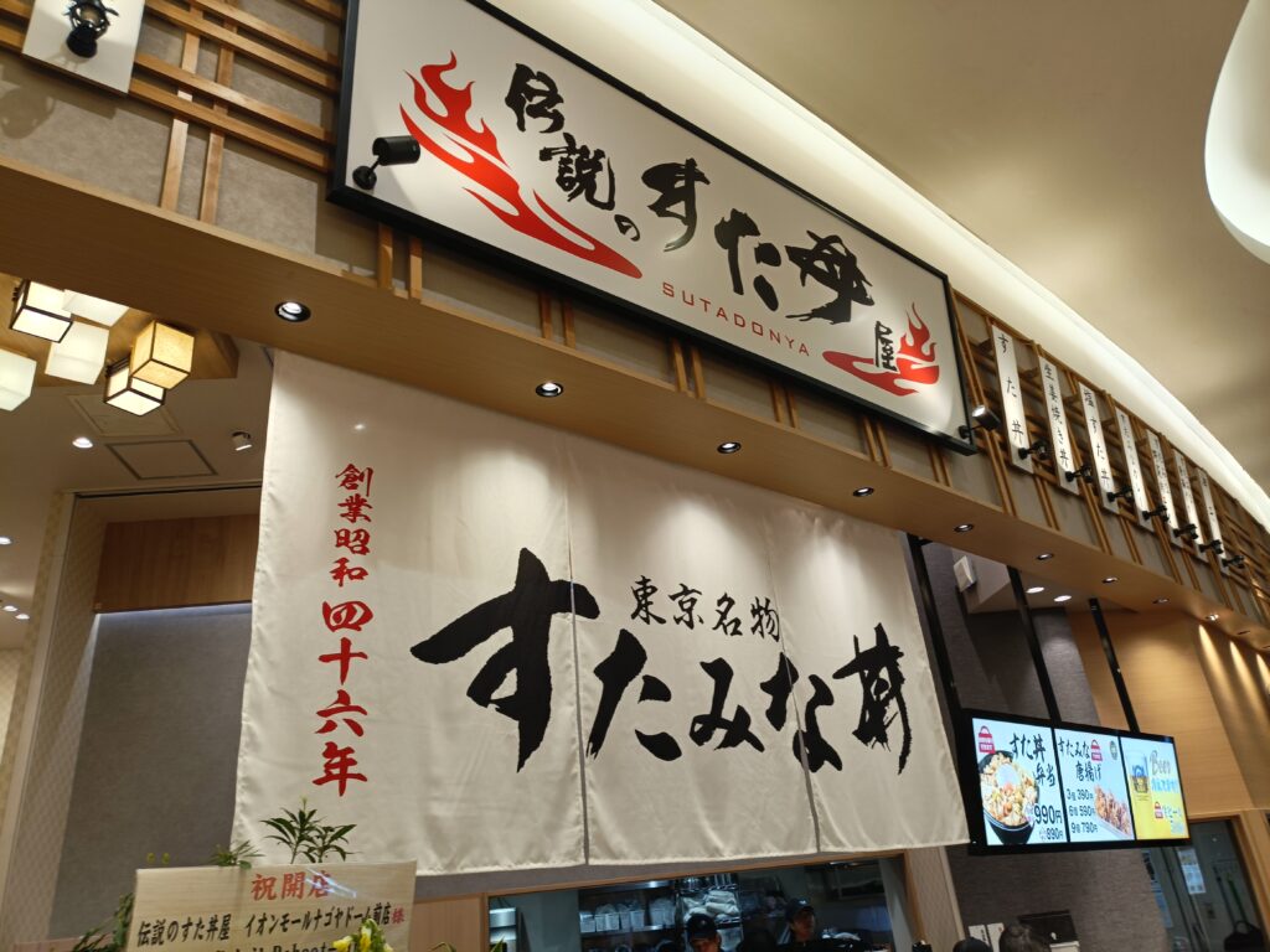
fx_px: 917
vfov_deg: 54.9
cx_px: 635
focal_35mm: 25
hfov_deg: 69.4
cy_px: 476
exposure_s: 1/50
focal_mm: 4.7
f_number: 1.7
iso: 125
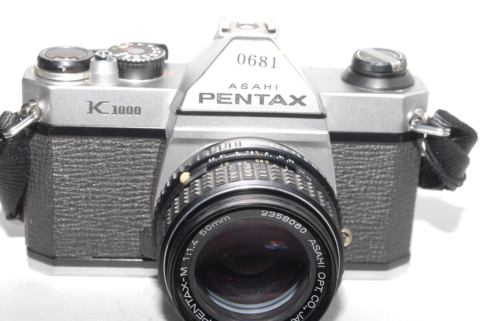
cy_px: 160
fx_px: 1101
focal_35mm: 82
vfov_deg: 16.6
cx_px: 240
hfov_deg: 24.6
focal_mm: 55
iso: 100
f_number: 14
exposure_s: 1/100
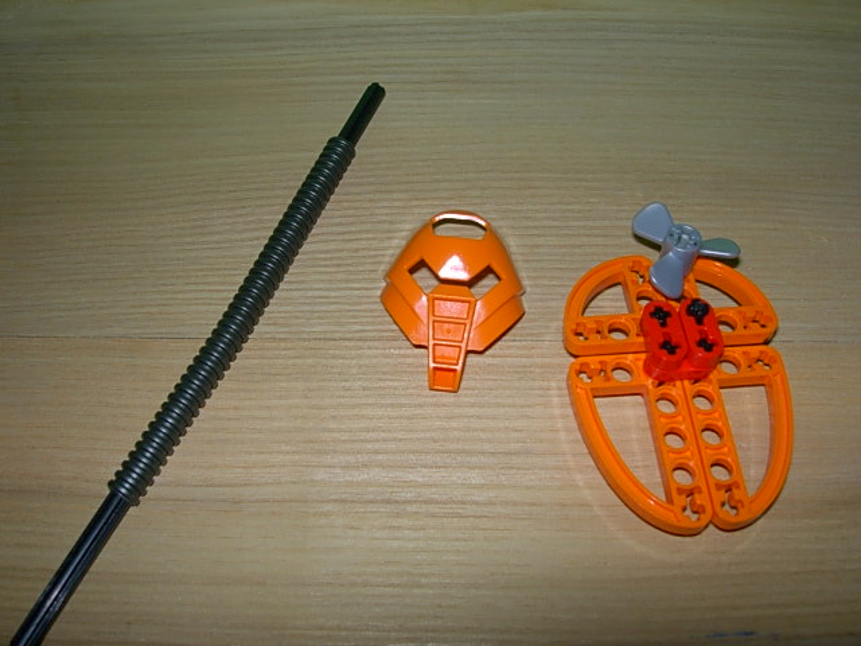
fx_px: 945
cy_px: 323
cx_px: 430
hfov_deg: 49.0
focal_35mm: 38
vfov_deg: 37.7
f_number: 4.8
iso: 79
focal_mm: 7.8
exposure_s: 1/64
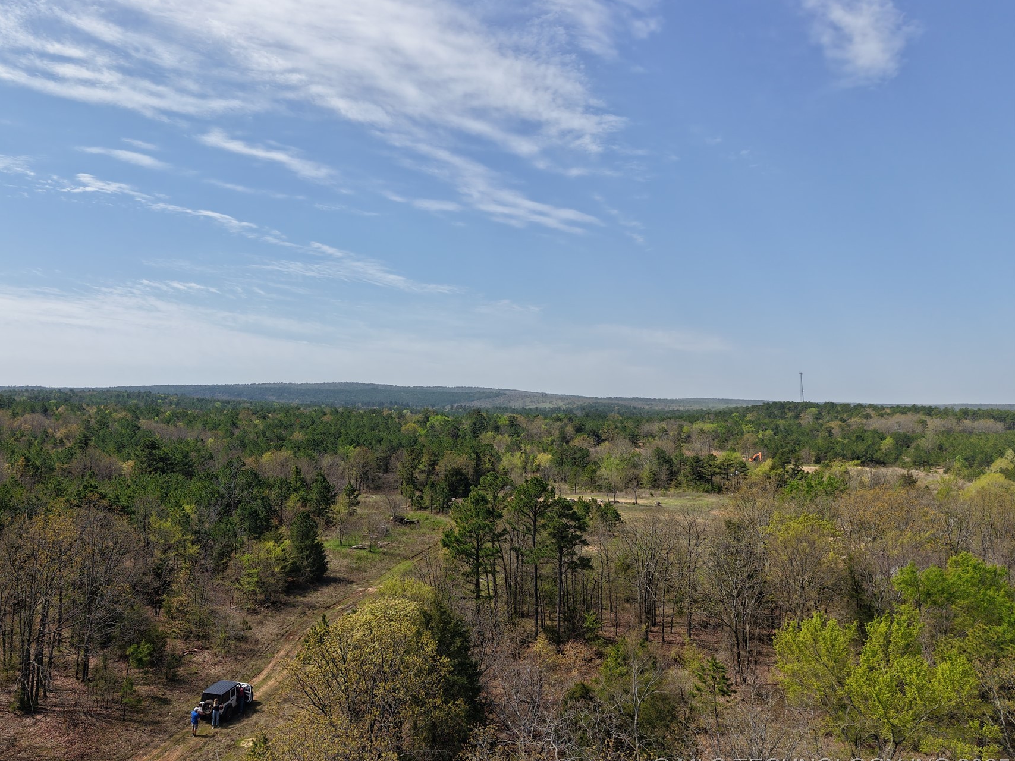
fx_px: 792
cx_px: 447
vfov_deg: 51.3
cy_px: 365
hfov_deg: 65.1
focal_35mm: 27
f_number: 1.8
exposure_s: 1/4000
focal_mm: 8.67
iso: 170
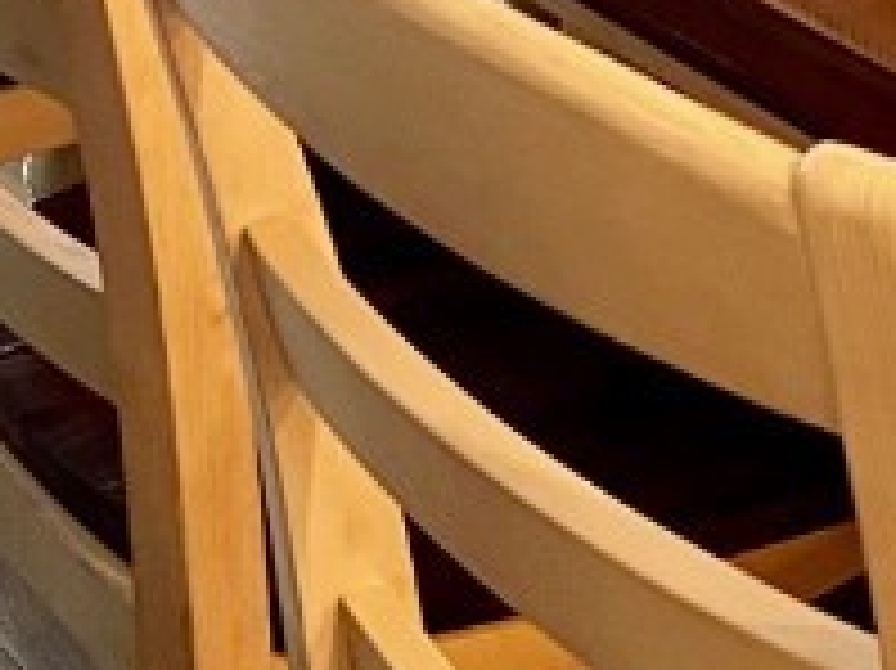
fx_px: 3466
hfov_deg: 14.6
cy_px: -1003
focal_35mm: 134
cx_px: 140
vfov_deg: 9.6
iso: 200
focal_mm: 5.7
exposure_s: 1/60
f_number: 1.5
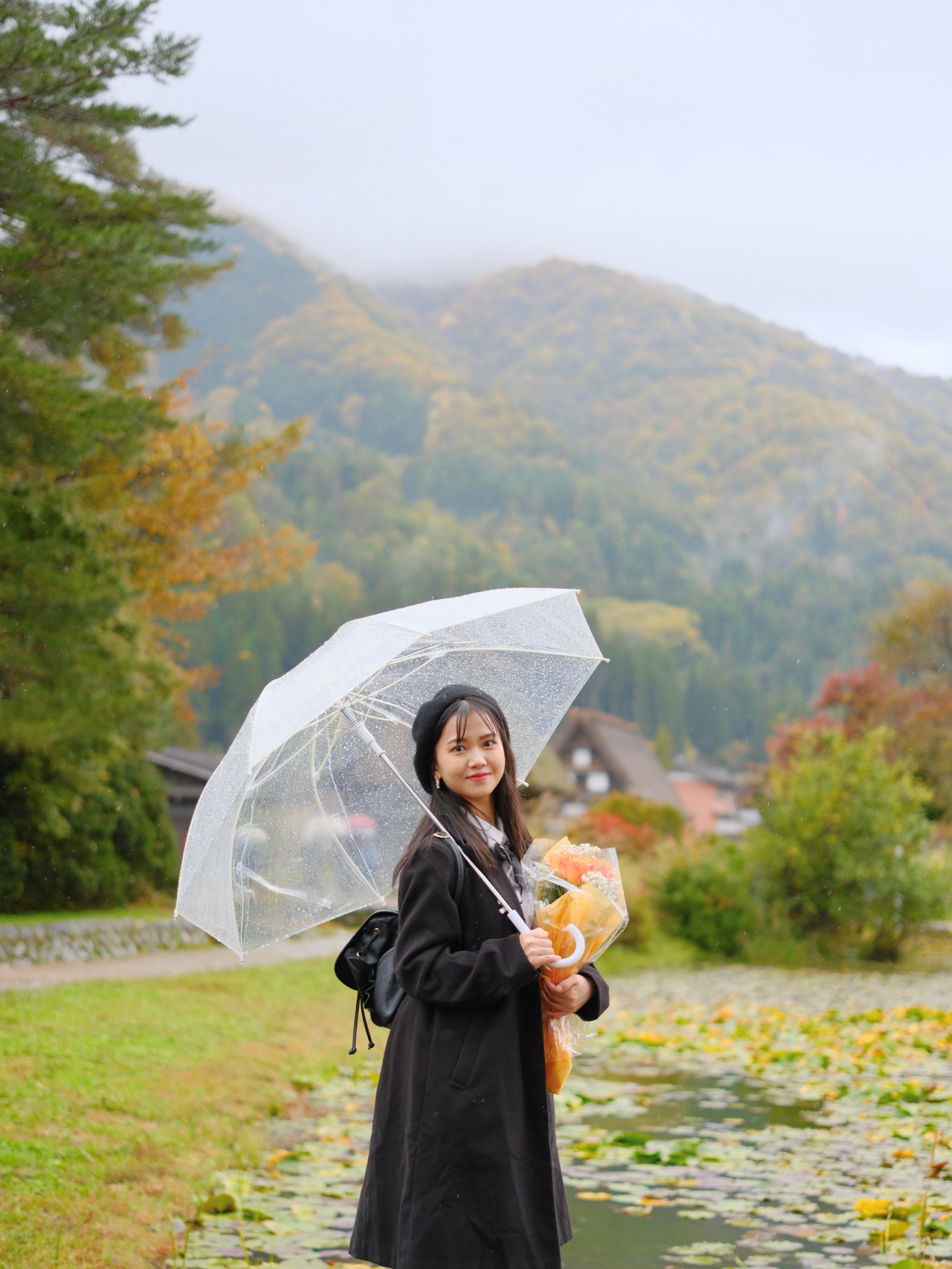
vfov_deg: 34.9
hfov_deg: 26.6
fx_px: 2016
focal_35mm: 55
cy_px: 698
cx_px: 481
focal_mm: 33
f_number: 1.4
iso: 500
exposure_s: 1/2700
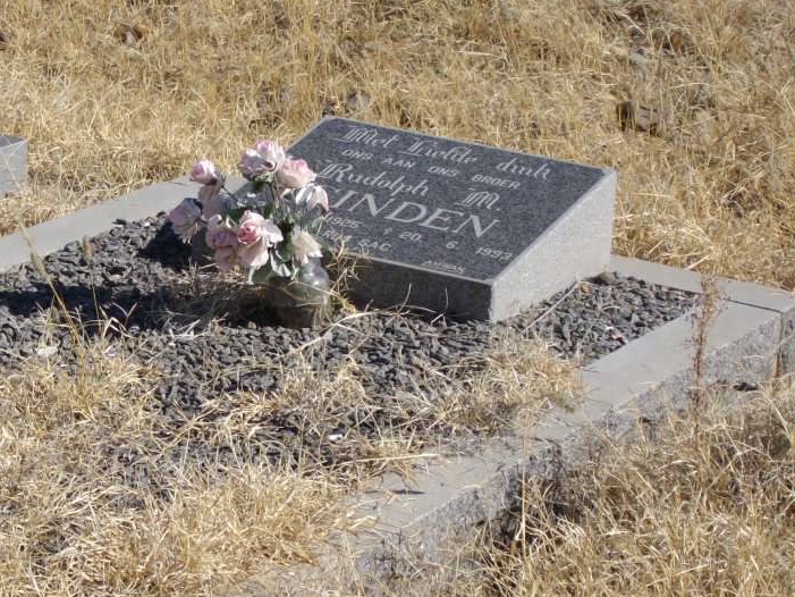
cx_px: 129
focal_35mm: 149
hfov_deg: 13.2
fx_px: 3423
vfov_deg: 10.0
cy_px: 356
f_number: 4.3
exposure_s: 1/800
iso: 80
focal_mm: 14
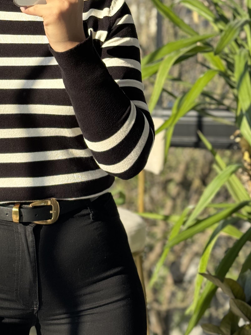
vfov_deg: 21.5
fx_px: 880
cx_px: 61
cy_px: 121
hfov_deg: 16.2
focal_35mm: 91
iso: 64
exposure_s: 1/593
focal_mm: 6.86
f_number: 1.78
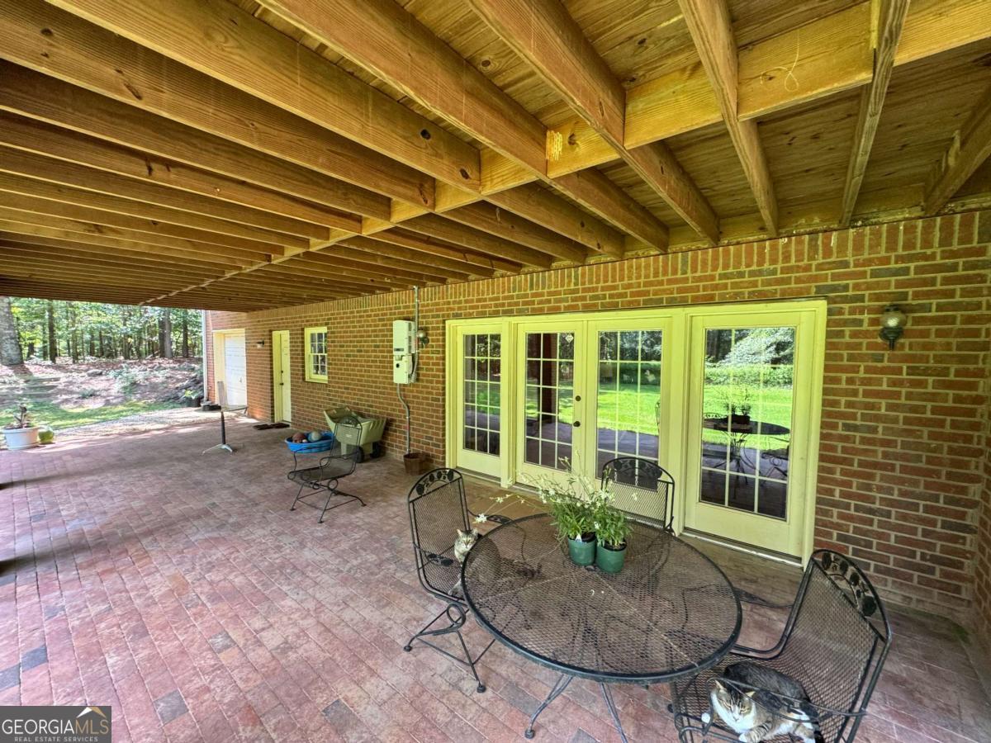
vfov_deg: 85.7
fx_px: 401
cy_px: 372
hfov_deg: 102.1
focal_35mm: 14
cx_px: 496
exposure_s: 1/99
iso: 125
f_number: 2.2
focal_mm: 2.22
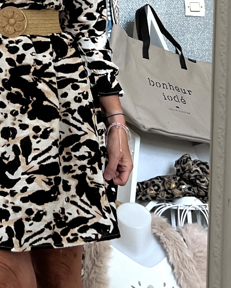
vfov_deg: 33.7
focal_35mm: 53
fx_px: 453
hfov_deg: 27.7
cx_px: 28
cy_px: 37
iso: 125
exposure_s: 1/99
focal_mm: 5.7
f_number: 1.5
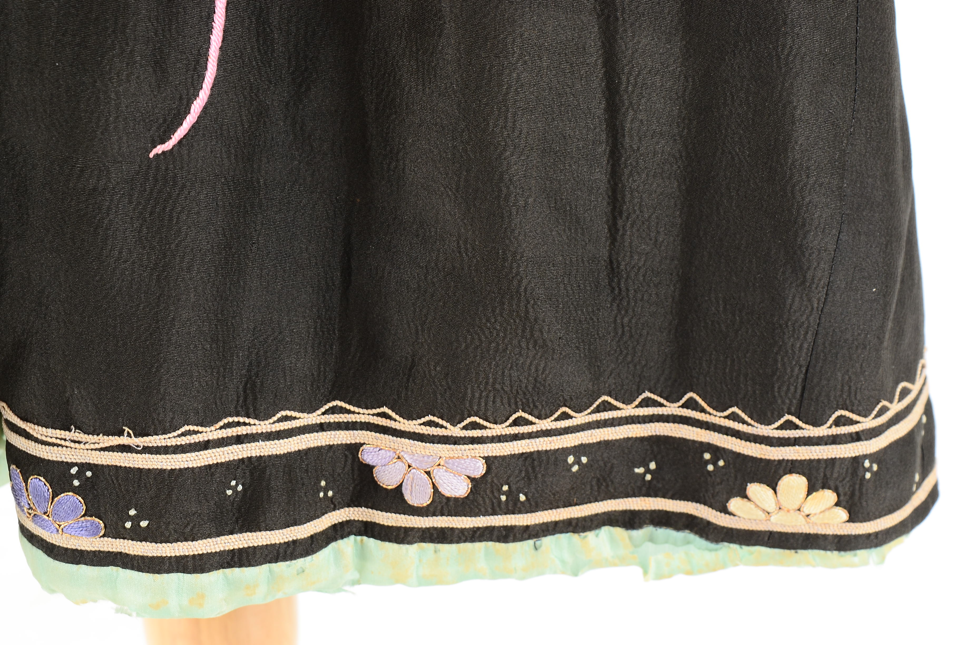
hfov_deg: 28.1
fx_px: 1944
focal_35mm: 72
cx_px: 487
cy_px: 322
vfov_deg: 18.8
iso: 320
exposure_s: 1/40
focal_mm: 48
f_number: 10
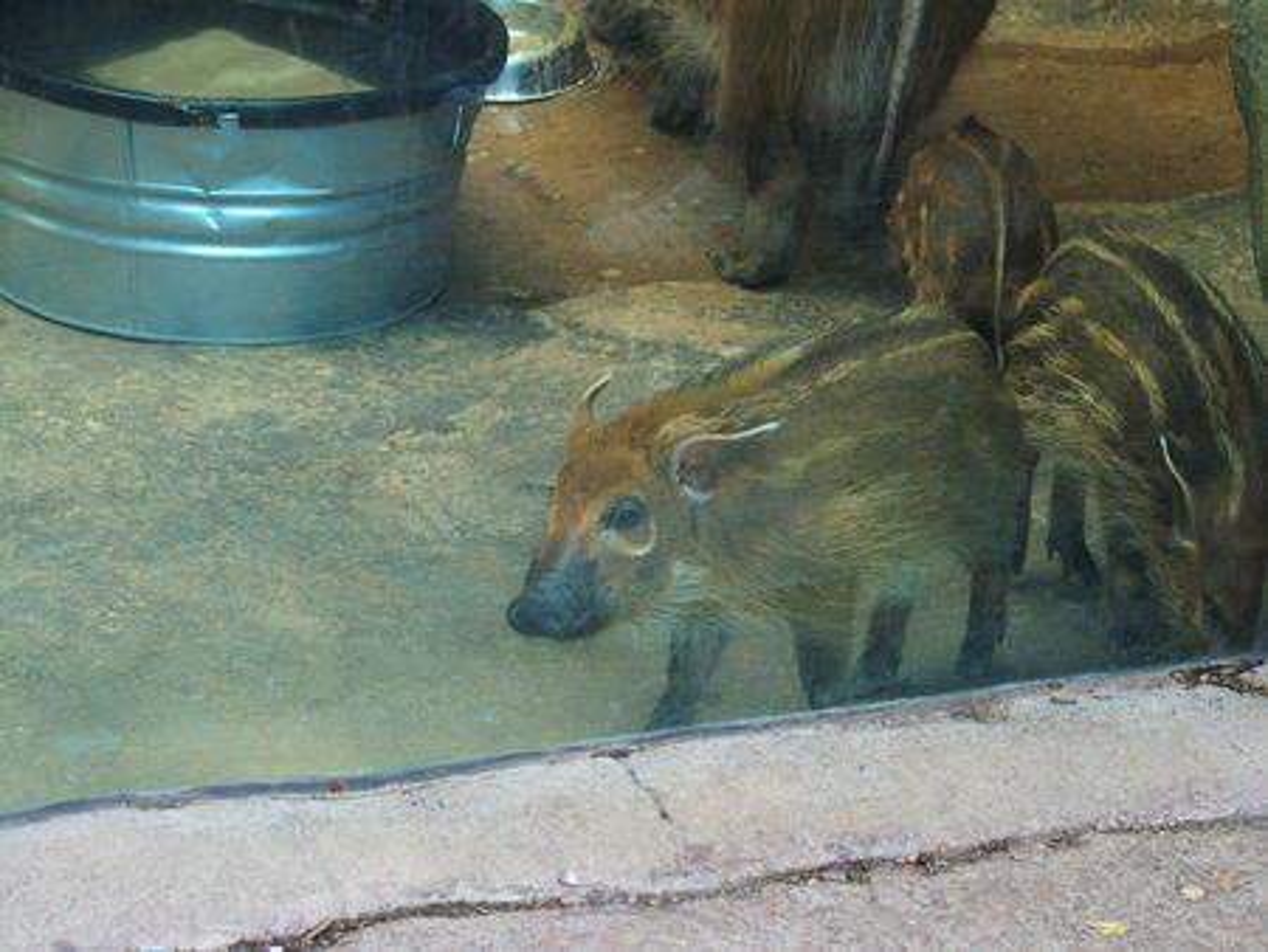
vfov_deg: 14.8
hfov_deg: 19.6
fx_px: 3665
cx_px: 634
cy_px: 476
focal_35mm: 100
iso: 200
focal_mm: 21.2
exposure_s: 1/200
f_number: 2.8
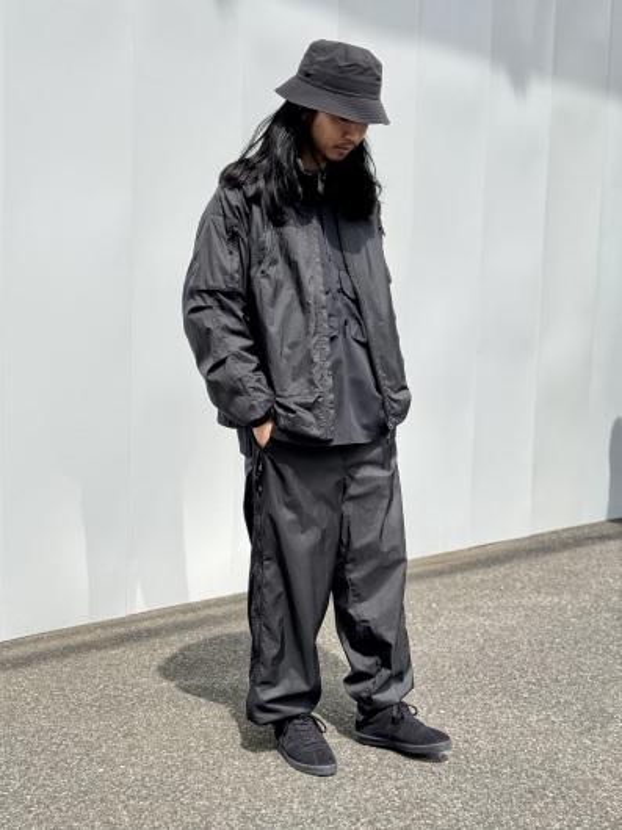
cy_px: 415
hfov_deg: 30.2
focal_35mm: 48
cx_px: 311
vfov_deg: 39.7
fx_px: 1151
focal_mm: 6.76
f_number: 1.78
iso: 64
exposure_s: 1/4310
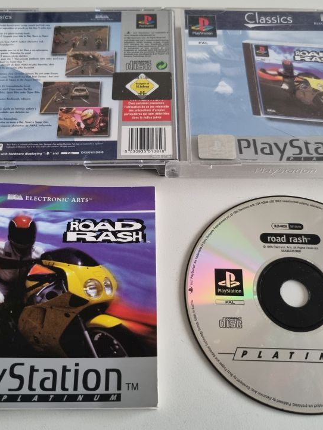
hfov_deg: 39.7
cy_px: 210
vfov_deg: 51.3
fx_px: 448
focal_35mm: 36
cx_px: 153
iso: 500
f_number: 1.8
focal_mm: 5.4
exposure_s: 1/50
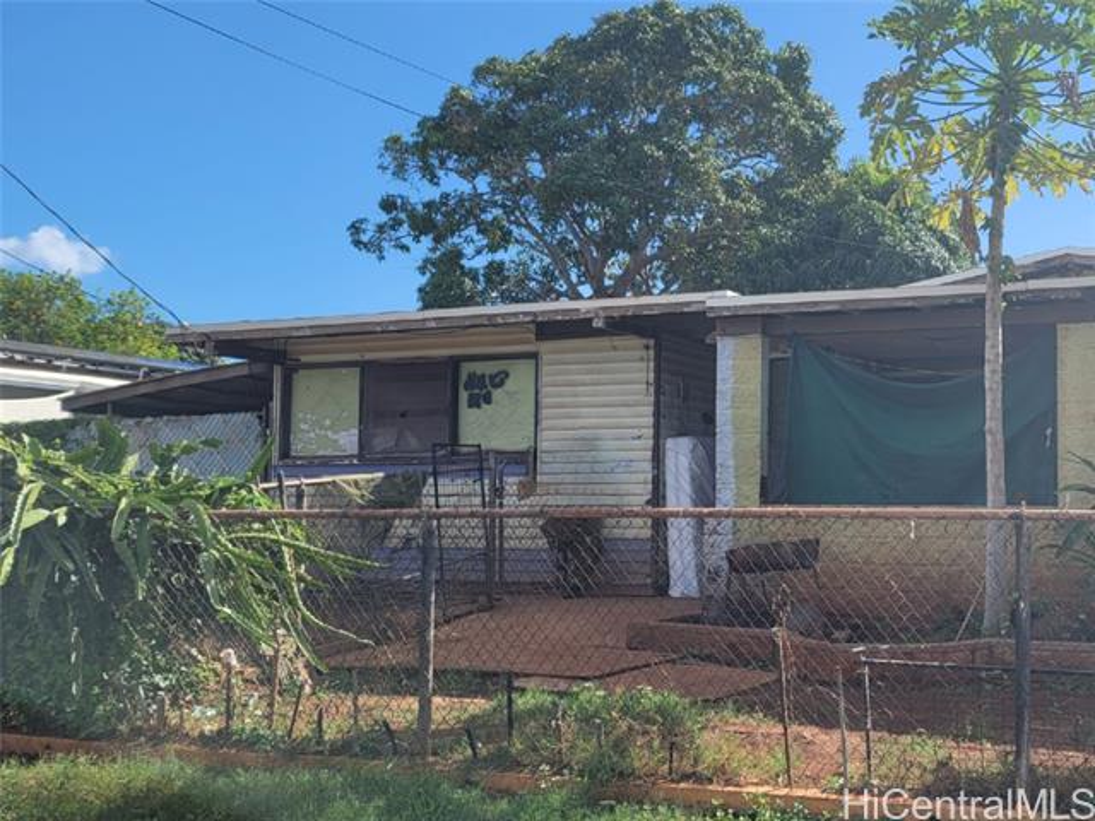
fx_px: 791
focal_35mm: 25
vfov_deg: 54.9
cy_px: 410
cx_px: 548
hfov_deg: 69.4
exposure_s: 1/909
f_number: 1.8
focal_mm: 7
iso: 20
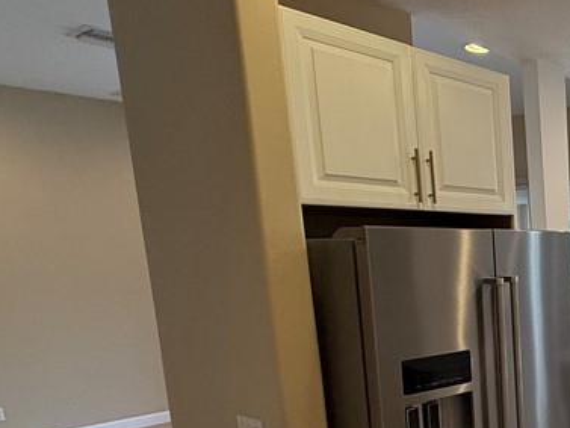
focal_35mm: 38
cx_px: 695
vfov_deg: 36.3
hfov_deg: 36.7
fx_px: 626
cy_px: 349
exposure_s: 1/120
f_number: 2.2
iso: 200
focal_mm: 2.22
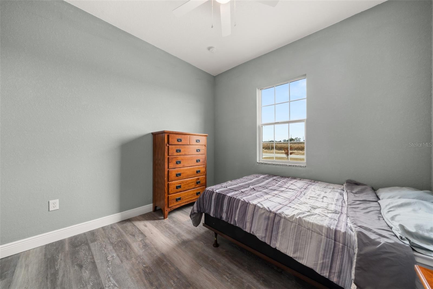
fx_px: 144
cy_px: 144
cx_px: 216
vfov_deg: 90.0
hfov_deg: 112.6
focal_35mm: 12
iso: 400
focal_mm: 12
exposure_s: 1/2
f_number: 11
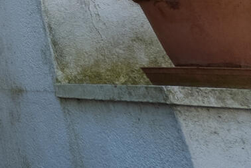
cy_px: -199
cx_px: -287
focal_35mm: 77
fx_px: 537
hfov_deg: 16.9
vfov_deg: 14.0
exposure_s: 1/680
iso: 40
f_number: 2.2
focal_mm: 2.22
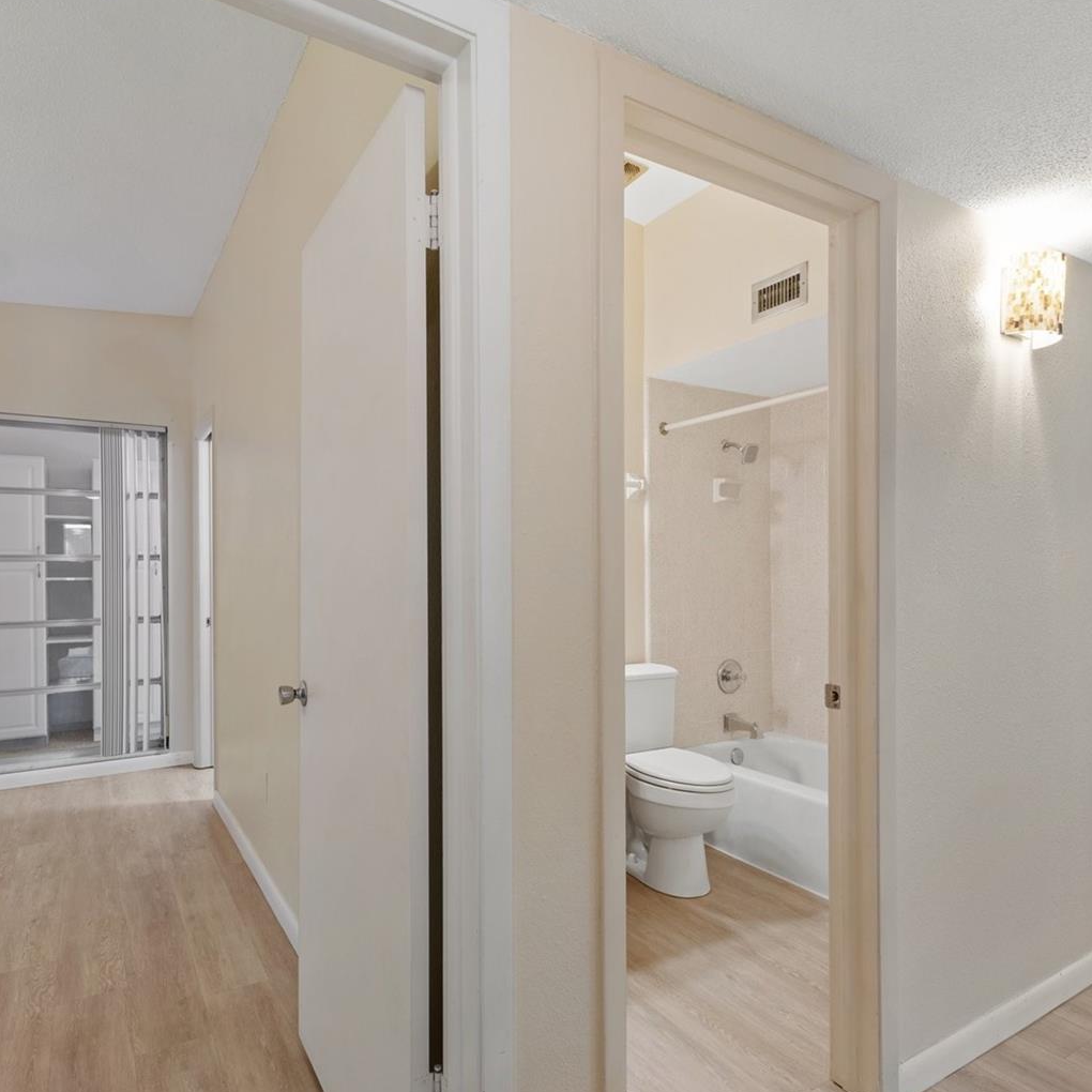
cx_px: 512
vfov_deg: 74.8
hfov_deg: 74.7
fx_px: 714
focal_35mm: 20
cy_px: 556
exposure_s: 1
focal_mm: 10
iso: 250
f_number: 8
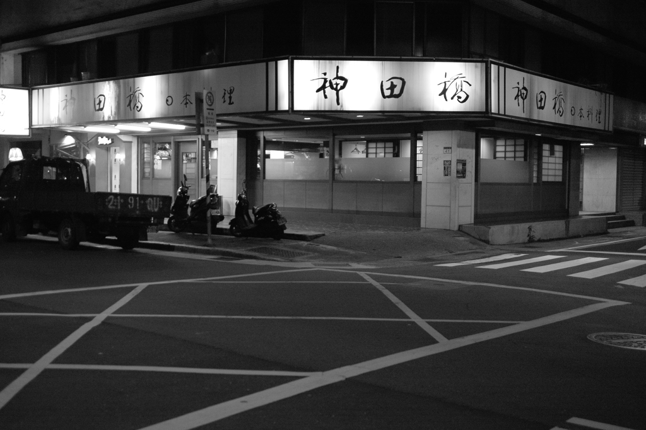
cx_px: 323
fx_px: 735
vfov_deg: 32.6
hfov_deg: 47.4
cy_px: 215
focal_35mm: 41
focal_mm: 24.2
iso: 800
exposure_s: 1/50
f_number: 2.8
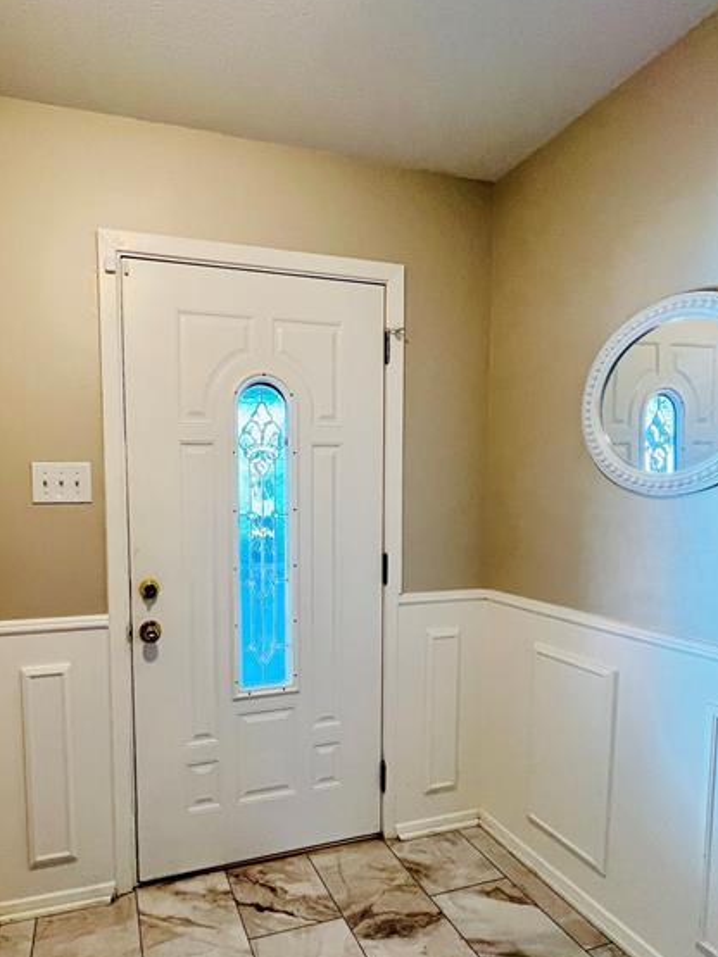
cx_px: 247
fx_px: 498
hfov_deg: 69.8
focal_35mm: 18
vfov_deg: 87.5
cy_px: 528
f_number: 1.8
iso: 200
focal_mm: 1.57
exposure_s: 1/60
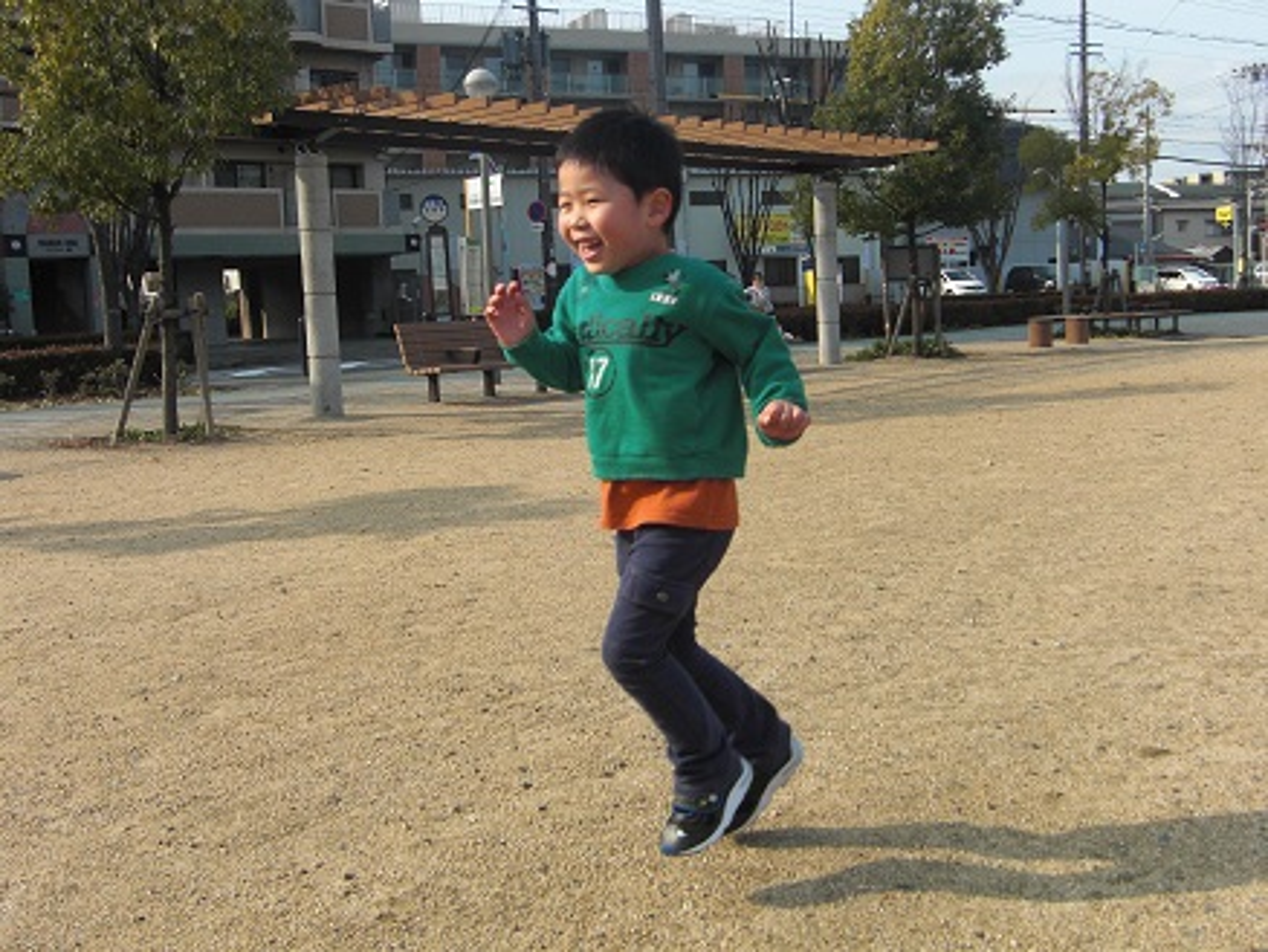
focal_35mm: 39
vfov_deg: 36.9
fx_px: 1429
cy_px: 476
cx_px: 634
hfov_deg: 47.8
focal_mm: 6.9
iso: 50
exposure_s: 1/640
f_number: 3
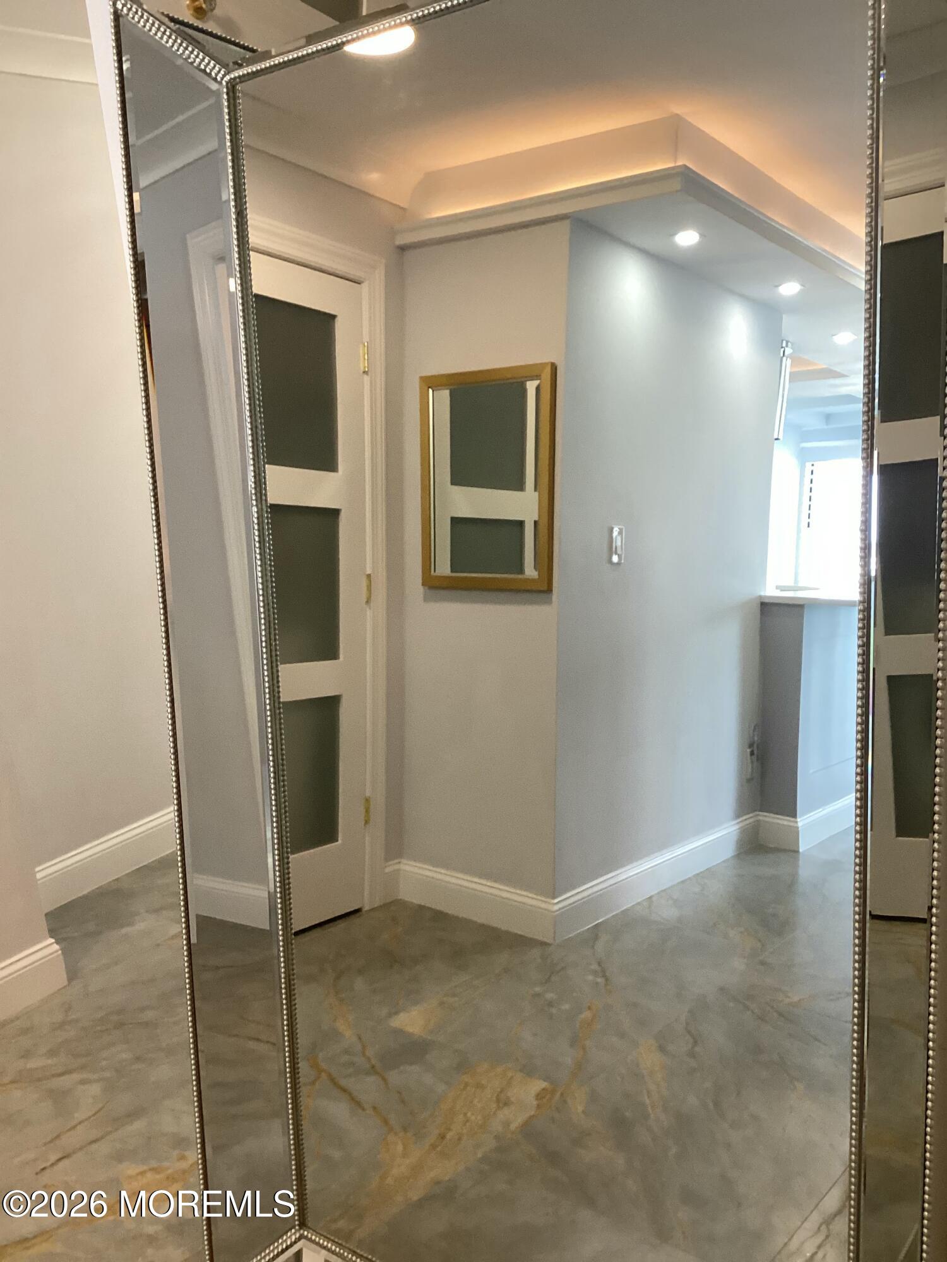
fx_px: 1131
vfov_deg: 58.4
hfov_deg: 45.4
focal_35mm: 31
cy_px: 631
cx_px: 474
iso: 160
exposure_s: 1/60
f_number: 2.4
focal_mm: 3.3
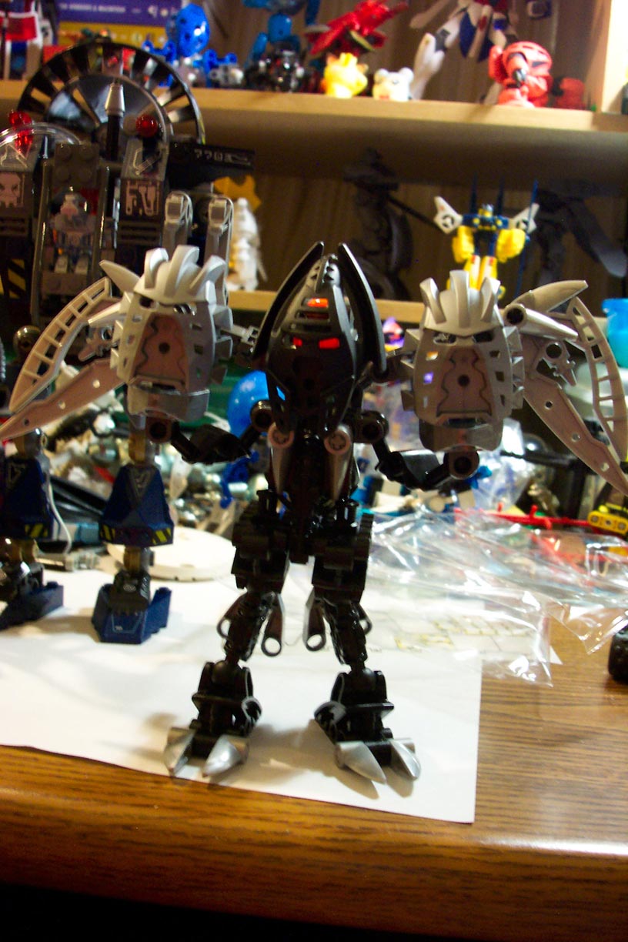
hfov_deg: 37.9
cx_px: 314
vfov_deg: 54.4
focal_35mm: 35
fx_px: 916
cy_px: 471
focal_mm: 7.5
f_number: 2.8
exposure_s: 1/8
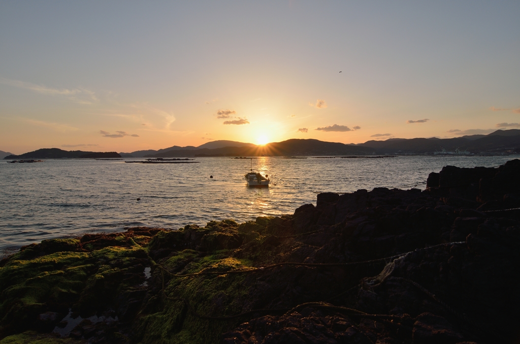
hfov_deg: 90.2
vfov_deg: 67.1
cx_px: 260
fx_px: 259
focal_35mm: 18
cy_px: 172
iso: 160
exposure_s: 1/250
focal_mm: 12
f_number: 9
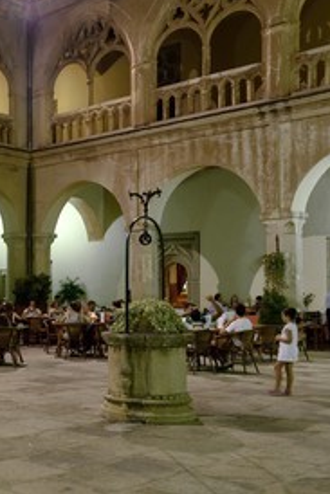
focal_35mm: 49
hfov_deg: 25.7
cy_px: 243
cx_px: -25
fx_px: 673
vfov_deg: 40.3
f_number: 4
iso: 1600
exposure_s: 1/20
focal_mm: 32
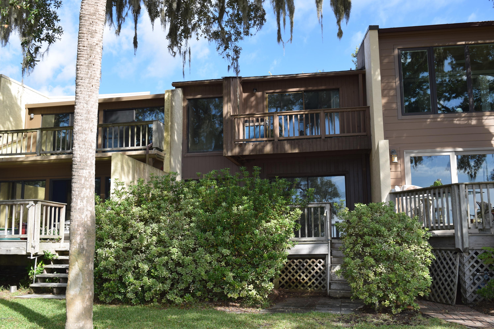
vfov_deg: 35.5
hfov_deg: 51.3
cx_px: 247
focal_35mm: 38
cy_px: 164
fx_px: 515
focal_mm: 25
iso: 100
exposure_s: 1/200
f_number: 7.1
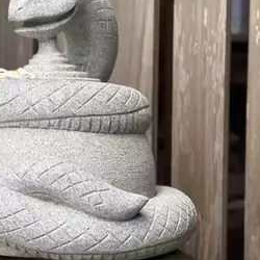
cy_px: 164
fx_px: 867
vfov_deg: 17.0
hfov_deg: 16.8
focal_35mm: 102
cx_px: 21
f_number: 1.78
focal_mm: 6.76
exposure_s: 1/274
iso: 64
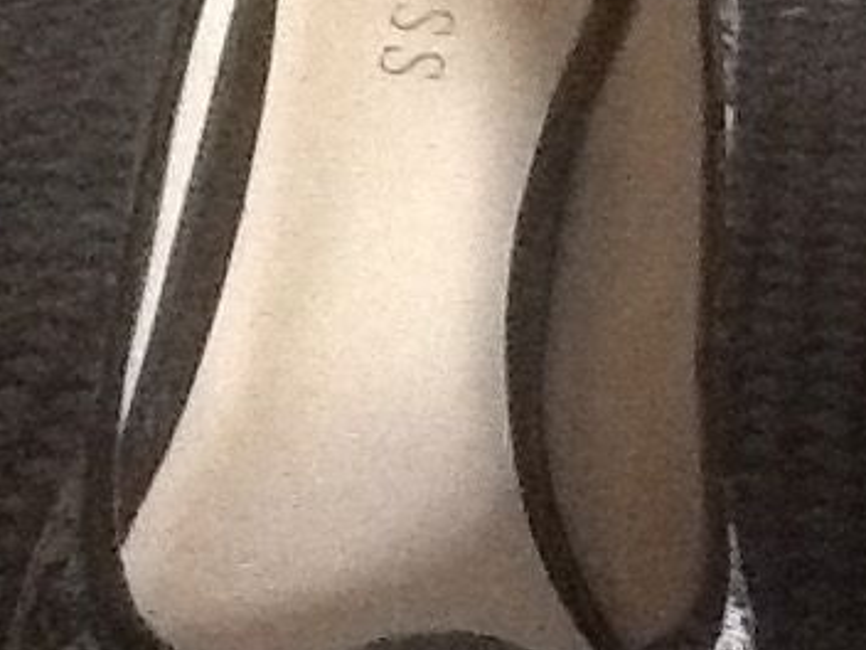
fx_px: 3002
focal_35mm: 120
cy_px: 414
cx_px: 1100
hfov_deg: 15.7
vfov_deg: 12.3
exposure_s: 1/15
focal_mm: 2.03
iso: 640
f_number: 2.4
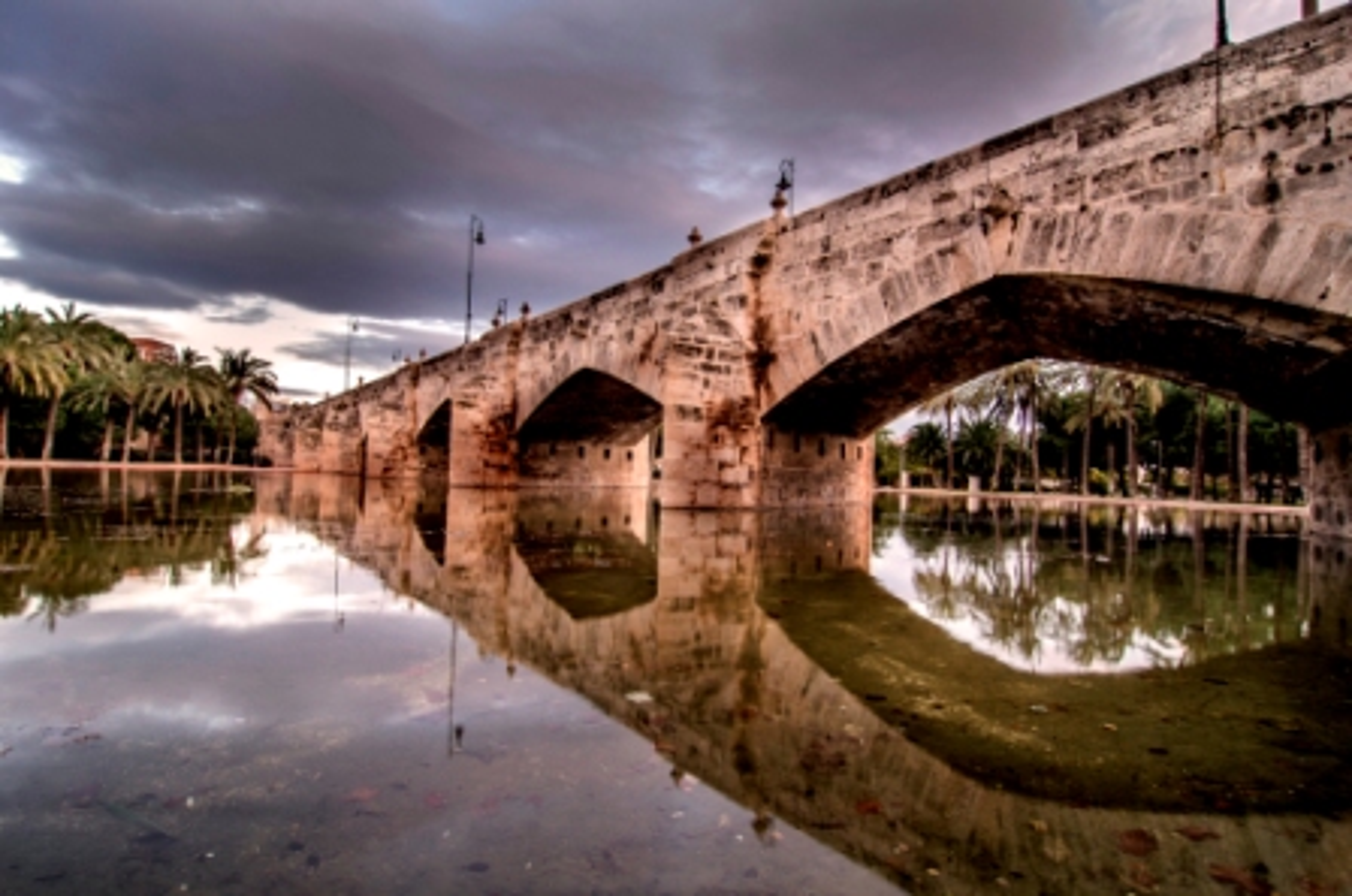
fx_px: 675
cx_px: 676
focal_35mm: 18
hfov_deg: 90.1
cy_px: 448
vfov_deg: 67.2
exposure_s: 1/3
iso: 100
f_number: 11
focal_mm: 12
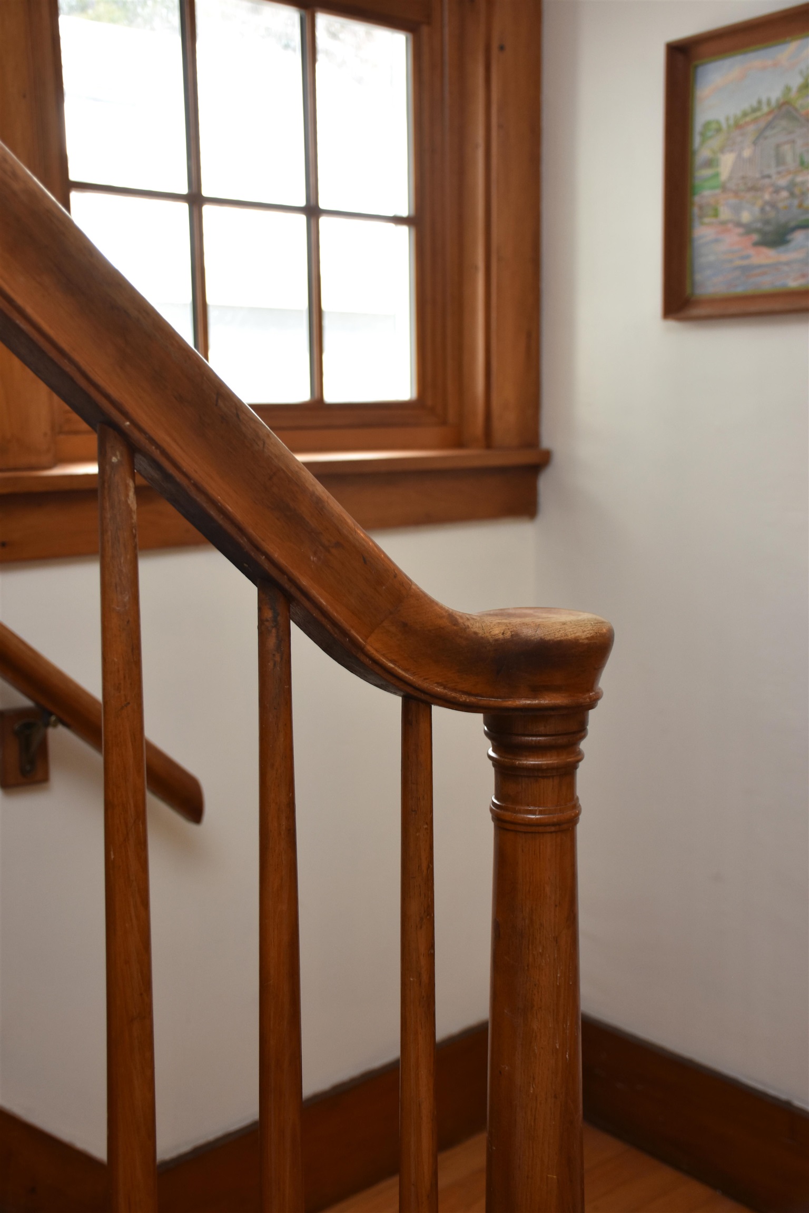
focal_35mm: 45
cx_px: 404
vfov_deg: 43.6
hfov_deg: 29.9
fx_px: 1517
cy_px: 606
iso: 280
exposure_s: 1/60
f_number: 4
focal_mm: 30
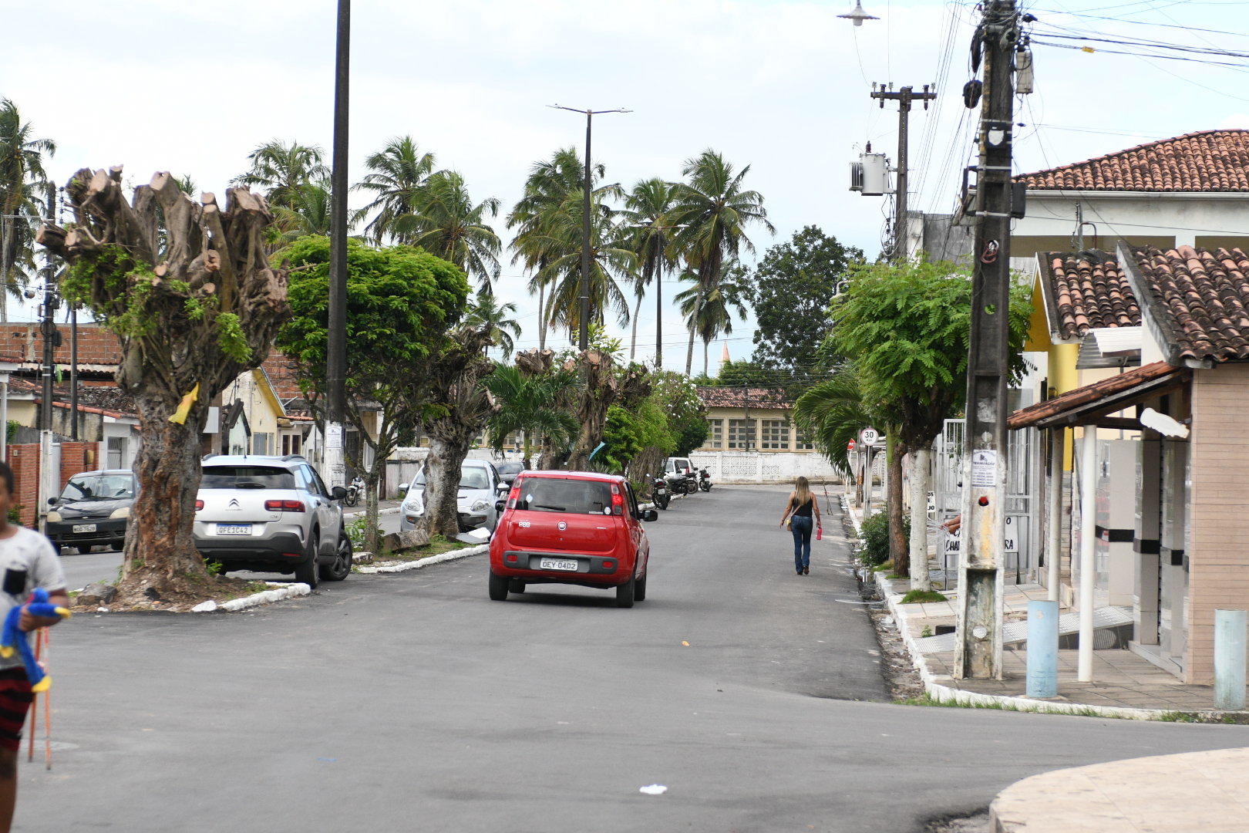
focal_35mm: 105
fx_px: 3643
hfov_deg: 19.5
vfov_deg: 13.0
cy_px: 416
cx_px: 624
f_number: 4
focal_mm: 70
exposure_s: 1/2000
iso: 800
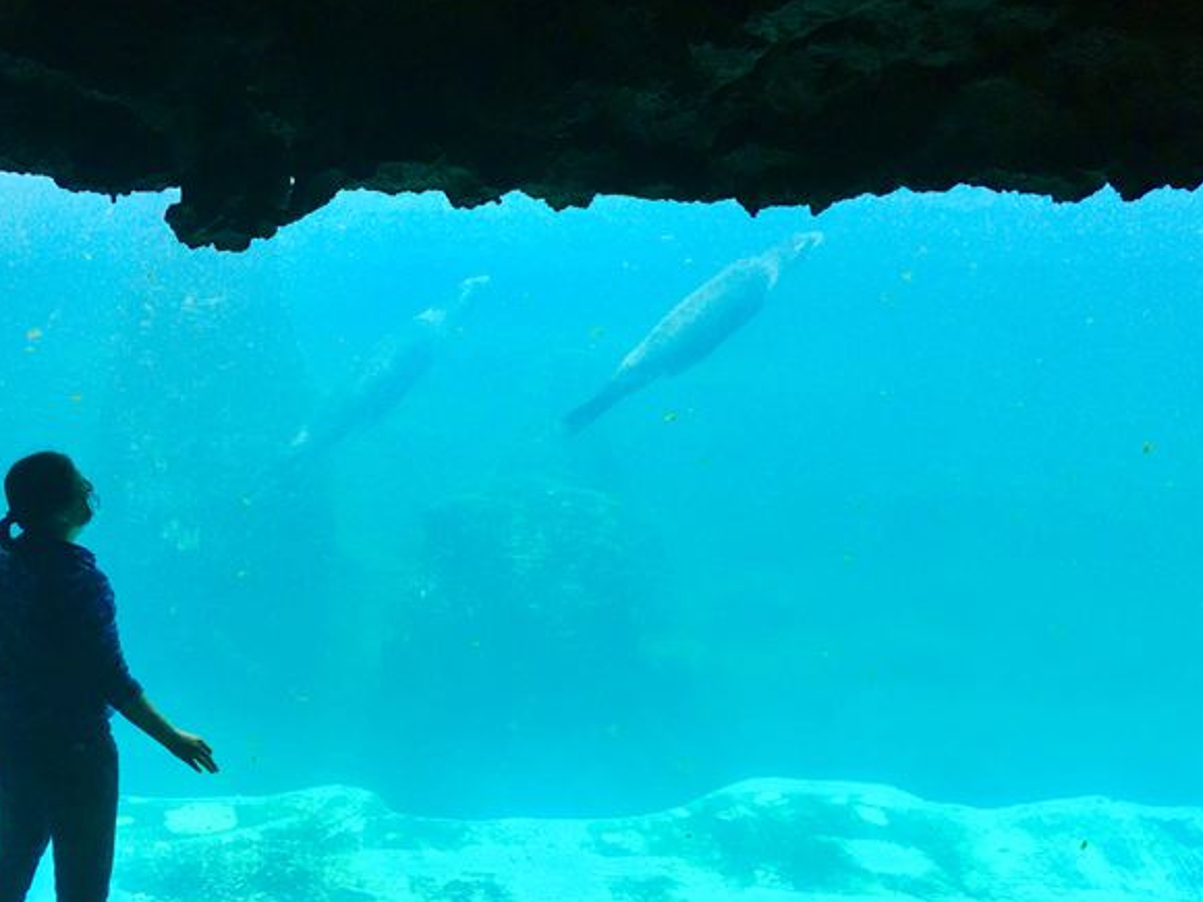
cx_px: 512
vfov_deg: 35.5
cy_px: 616
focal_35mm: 40
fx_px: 1390
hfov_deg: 46.7
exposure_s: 1/30
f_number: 2.2
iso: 25
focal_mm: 4.15
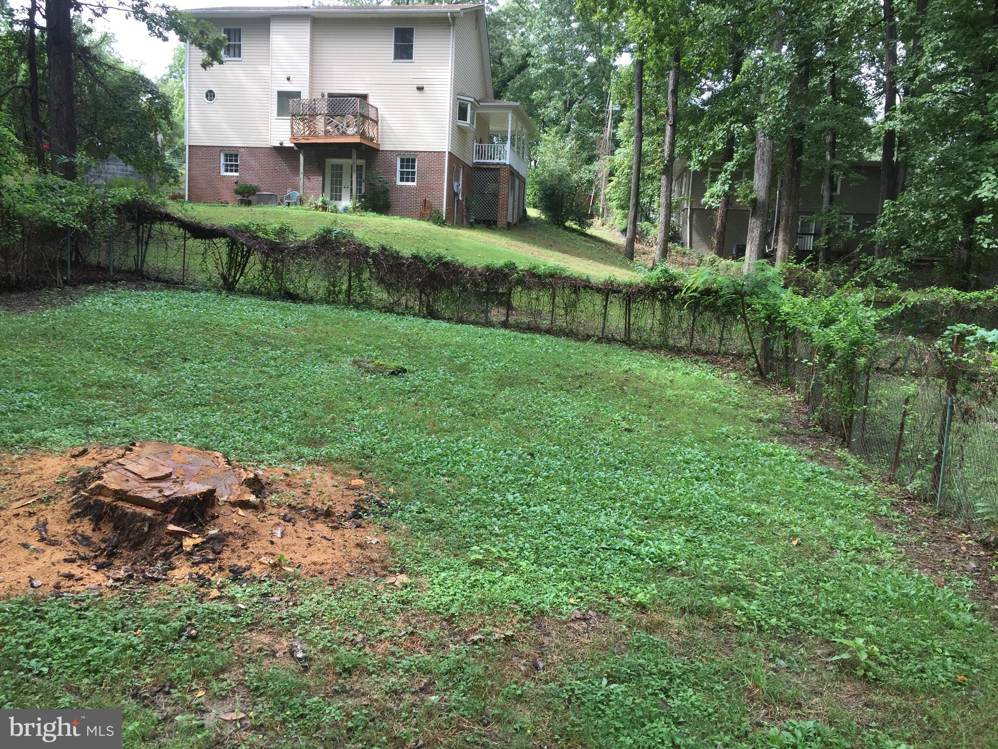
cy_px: 374
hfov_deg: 61.7
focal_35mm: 29
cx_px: 499
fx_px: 836
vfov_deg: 48.2
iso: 32
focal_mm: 4.15
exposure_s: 1/229
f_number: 2.2
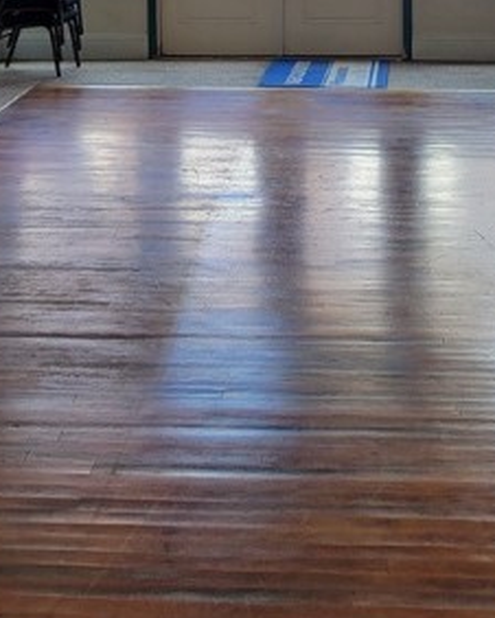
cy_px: -92
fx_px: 1262
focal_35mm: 69
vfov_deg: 25.2
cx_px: 248
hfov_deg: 22.2
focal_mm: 5.4
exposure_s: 1/120
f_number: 1.8
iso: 64
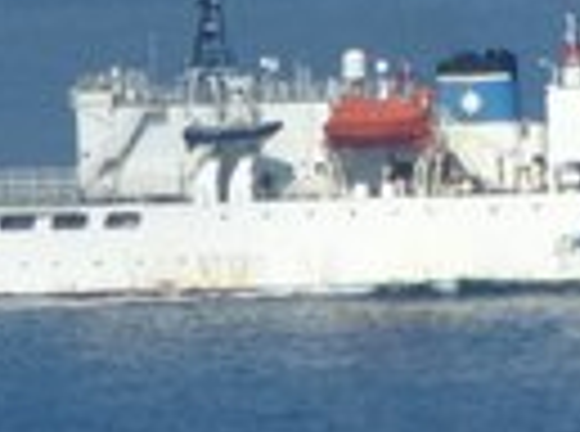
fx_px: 32933
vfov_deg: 0.8
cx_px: 472
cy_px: -153
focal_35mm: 1971
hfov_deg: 1.0
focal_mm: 90.16
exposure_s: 1/320
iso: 80
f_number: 6.3
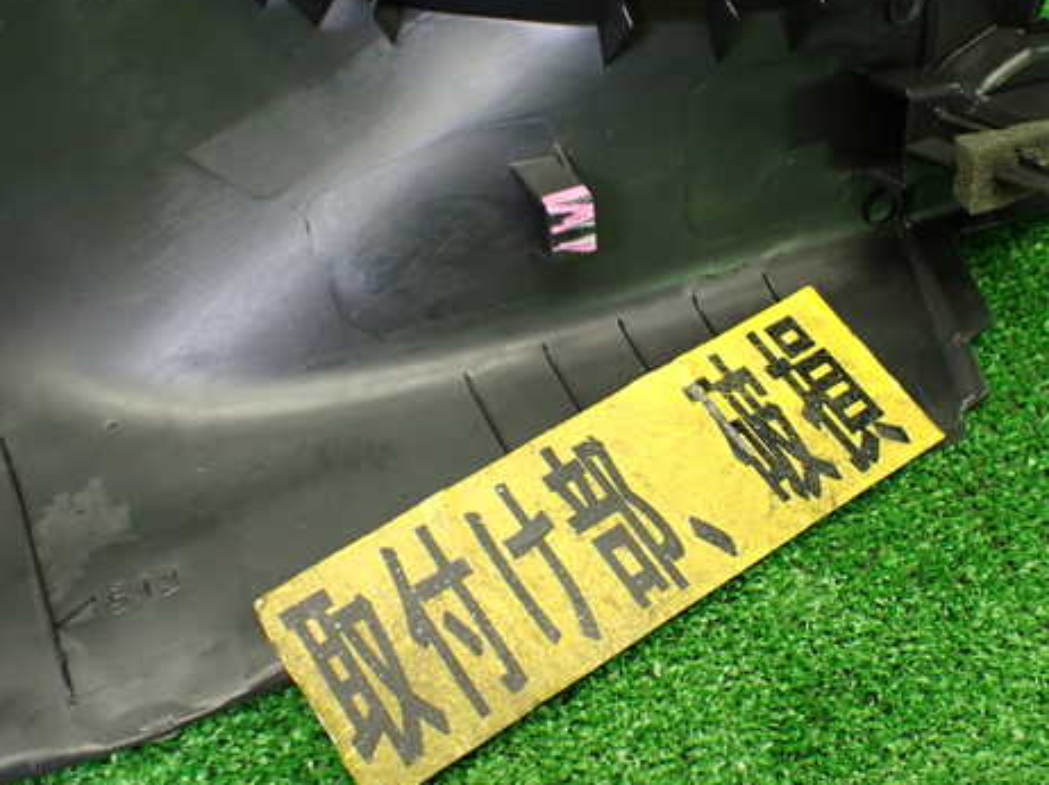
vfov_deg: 36.8
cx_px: 606
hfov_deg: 47.7
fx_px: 1181
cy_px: 368
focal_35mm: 39
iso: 800
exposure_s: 1/125
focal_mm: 5.4
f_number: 2.3
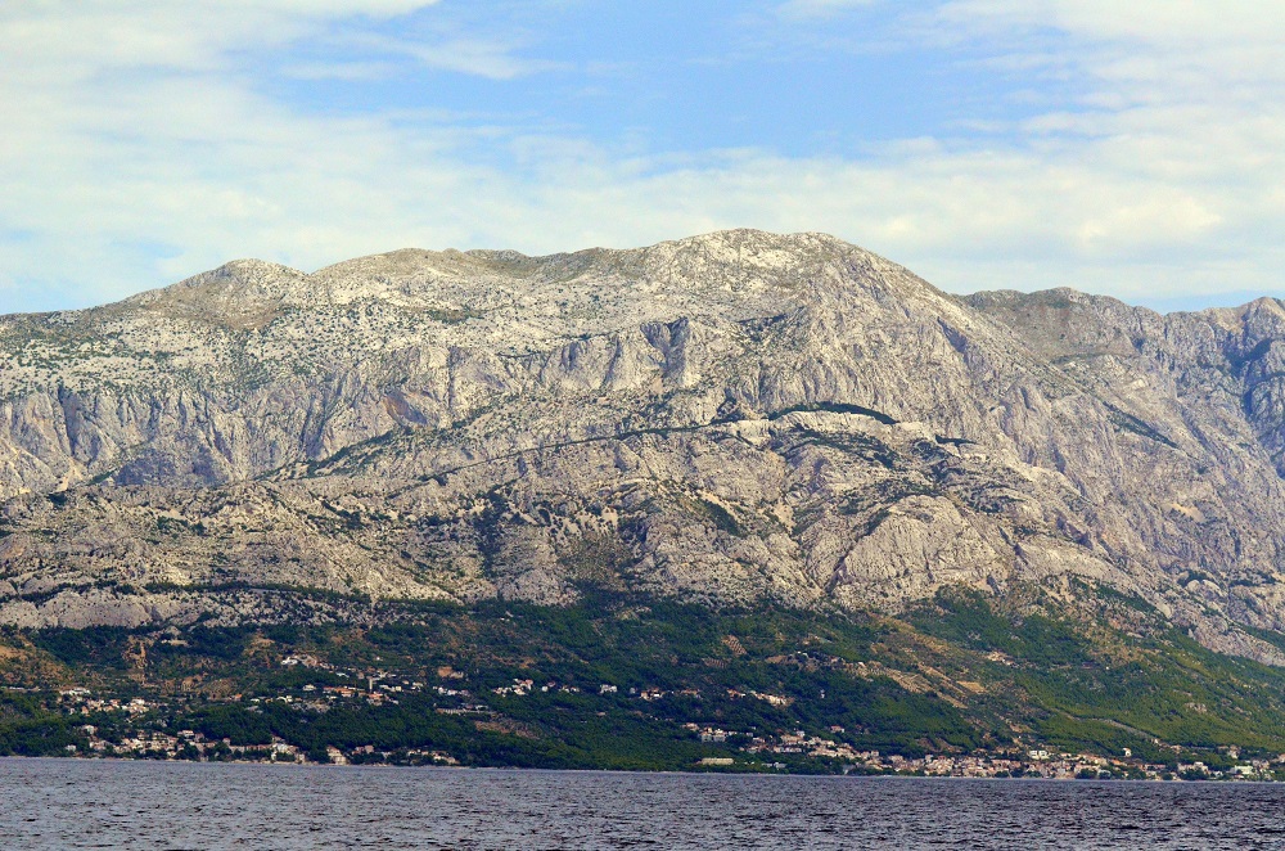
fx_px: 3740
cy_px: 426
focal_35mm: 105
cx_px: 642
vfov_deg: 13.0
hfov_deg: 19.5
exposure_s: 1/8000
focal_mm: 70
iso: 1600
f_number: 6.3
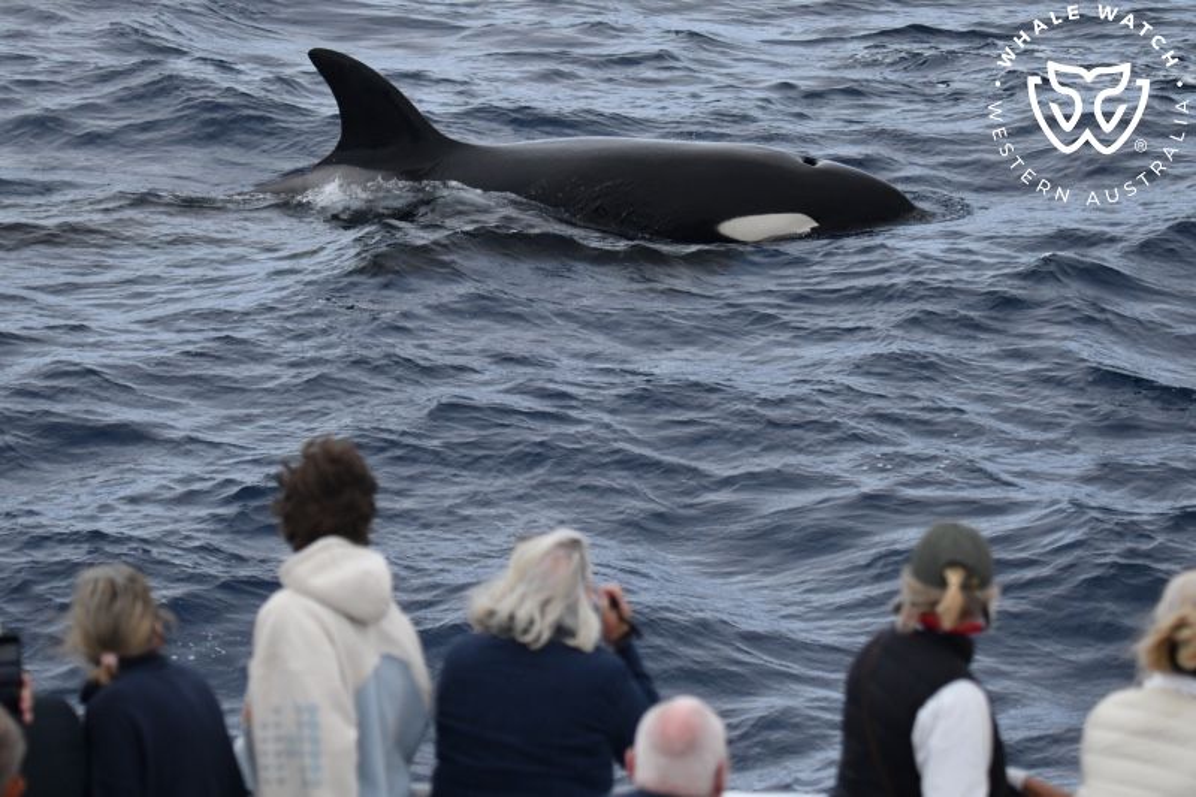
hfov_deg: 15.2
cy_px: 398
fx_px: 4484
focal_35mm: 135
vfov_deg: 10.2
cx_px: 598
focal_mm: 135
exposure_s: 1/8000
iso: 1800
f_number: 5
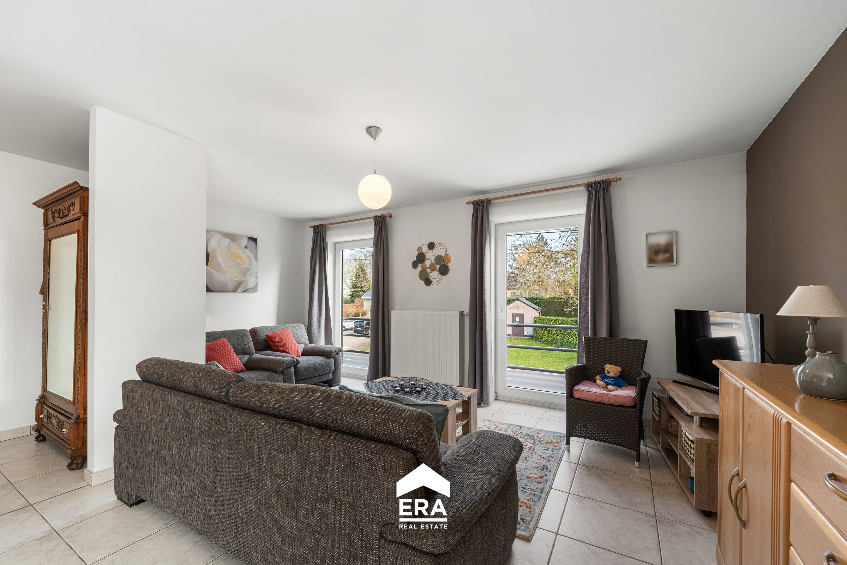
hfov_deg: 104.3
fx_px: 329
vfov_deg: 81.2
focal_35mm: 14
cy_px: 282
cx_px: 424
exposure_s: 1/1.25
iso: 250
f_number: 11
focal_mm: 14
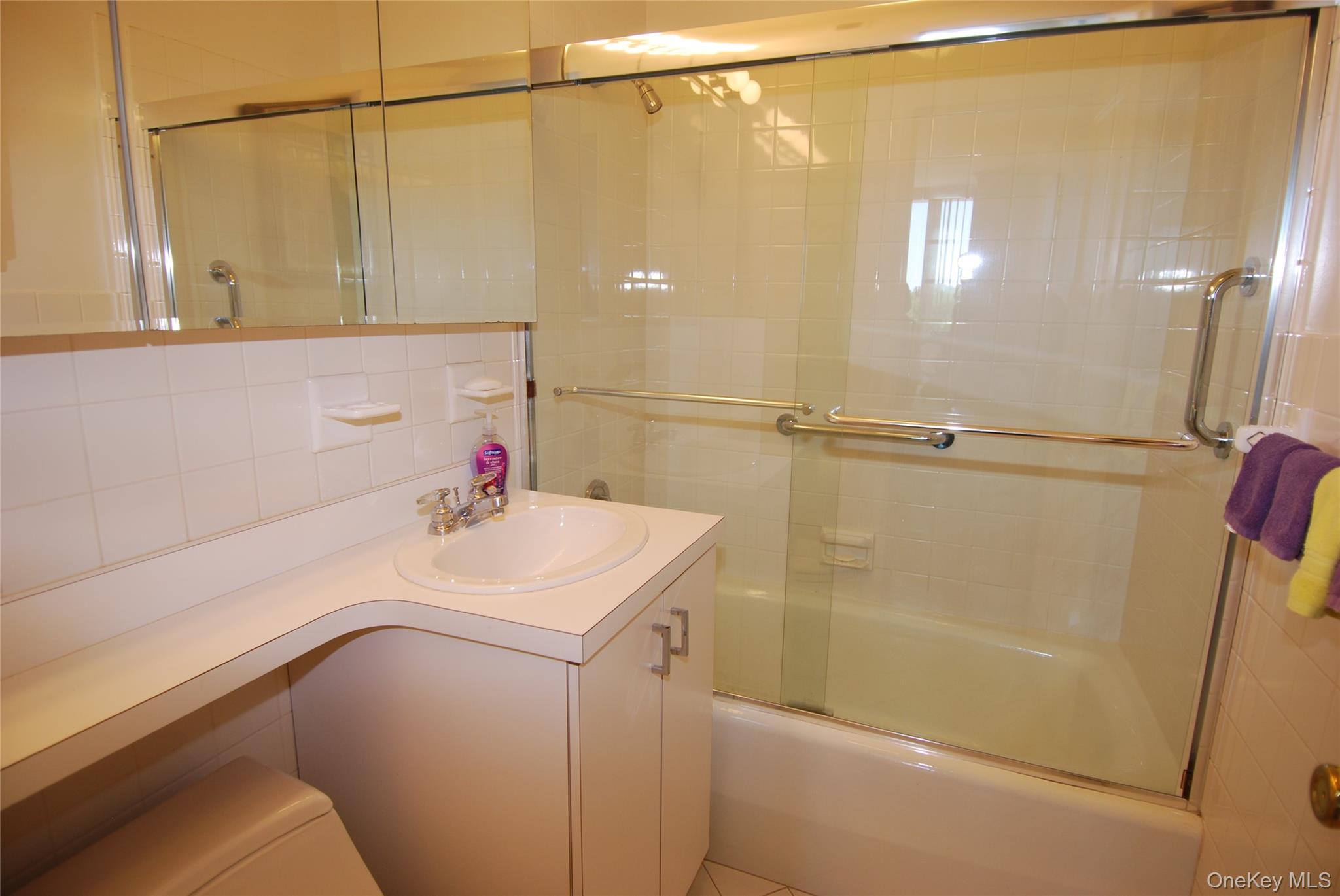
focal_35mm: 18
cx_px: 670
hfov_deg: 89.9
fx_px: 671
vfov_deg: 67.5
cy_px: 448
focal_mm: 12
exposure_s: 1/60
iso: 200
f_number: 4
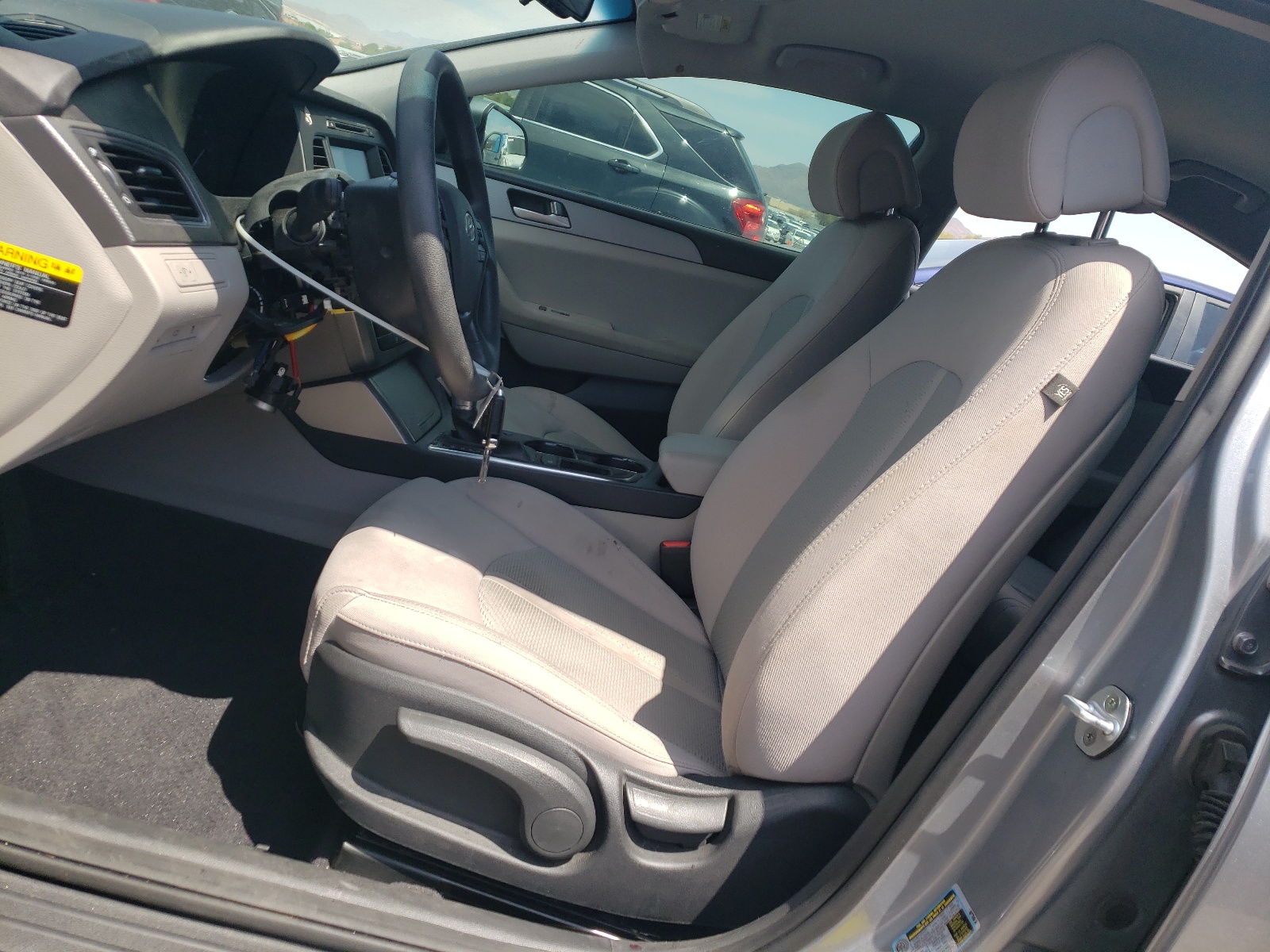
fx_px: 954
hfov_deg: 67.3
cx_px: 635
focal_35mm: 26
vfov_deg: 53.1
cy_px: 476
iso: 50
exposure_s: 1/1429
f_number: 1.5
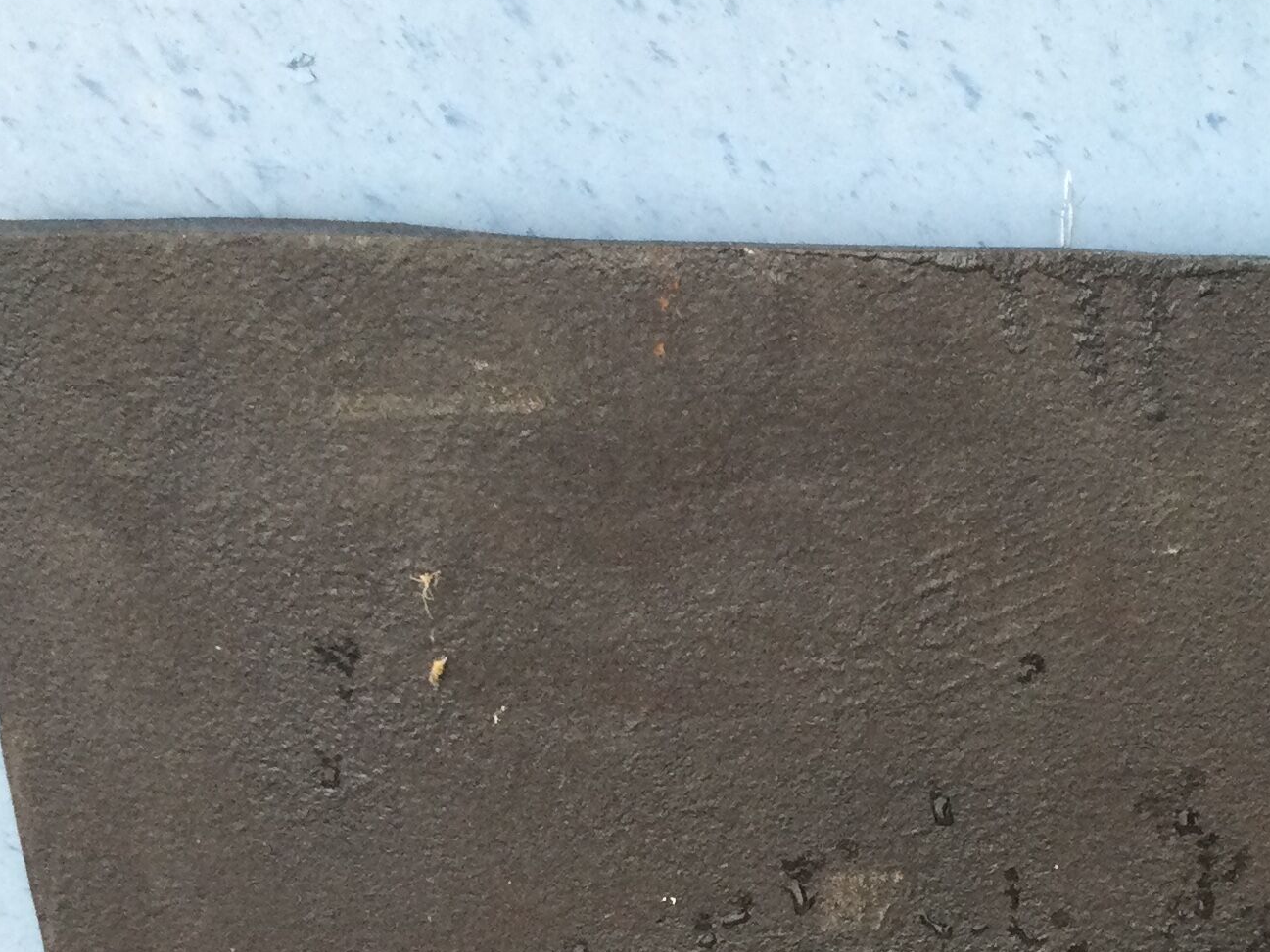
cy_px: 1120
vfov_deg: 18.0
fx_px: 2862
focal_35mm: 78
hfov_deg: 24.3
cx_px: 1139
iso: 32
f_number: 2.4
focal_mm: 3.3
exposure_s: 1/33
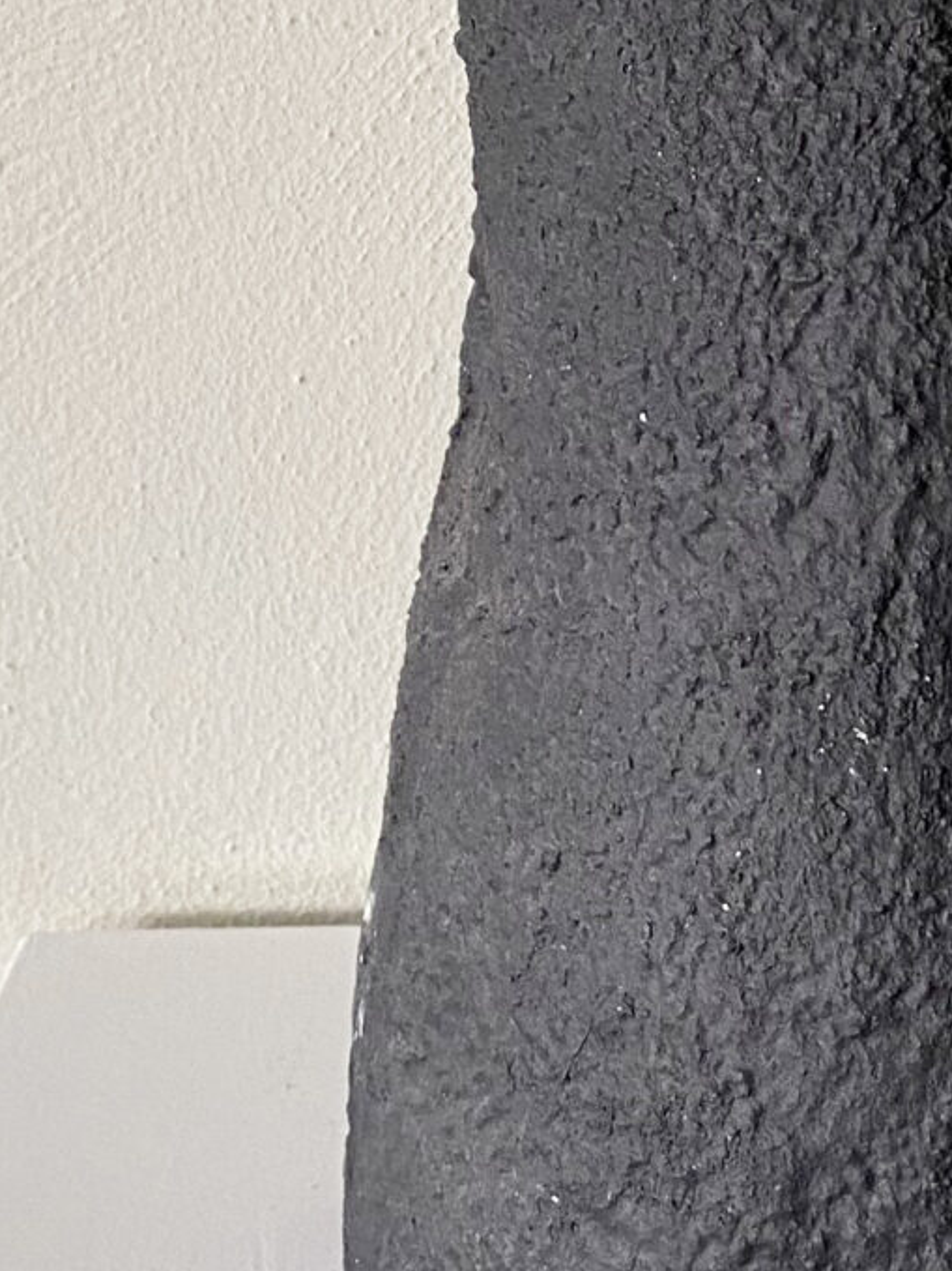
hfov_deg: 14.9
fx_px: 3595
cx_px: 879
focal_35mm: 98
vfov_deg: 19.7
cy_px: 135
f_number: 1.8
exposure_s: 1/50
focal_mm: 4.25
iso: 100
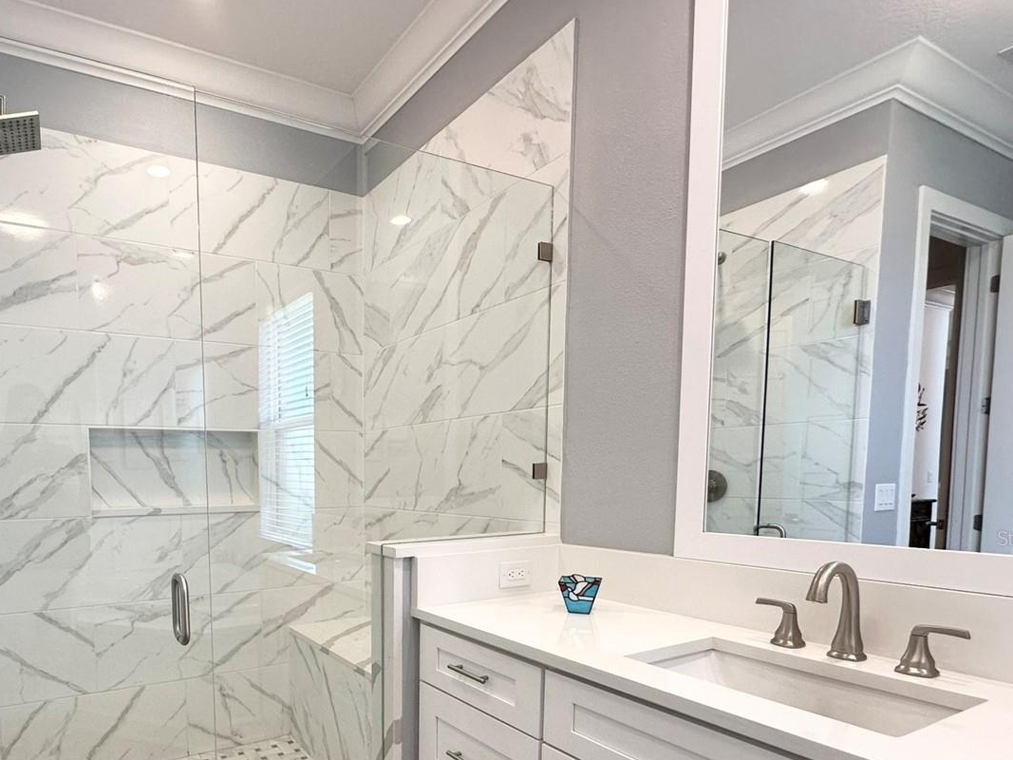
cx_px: 328
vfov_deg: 61.0
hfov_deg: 76.2
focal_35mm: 21
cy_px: 538
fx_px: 614
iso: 160
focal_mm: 2.22
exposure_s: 1/120
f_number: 2.2
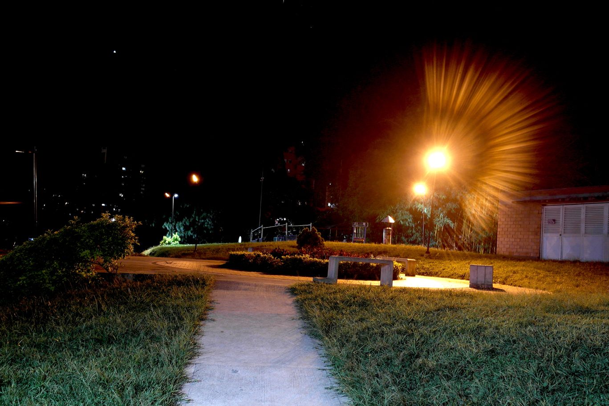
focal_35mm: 36
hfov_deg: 53.1
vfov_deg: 36.9
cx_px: 304
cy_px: 203
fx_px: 609
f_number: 3.5
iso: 400
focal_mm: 24
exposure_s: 1/1.25
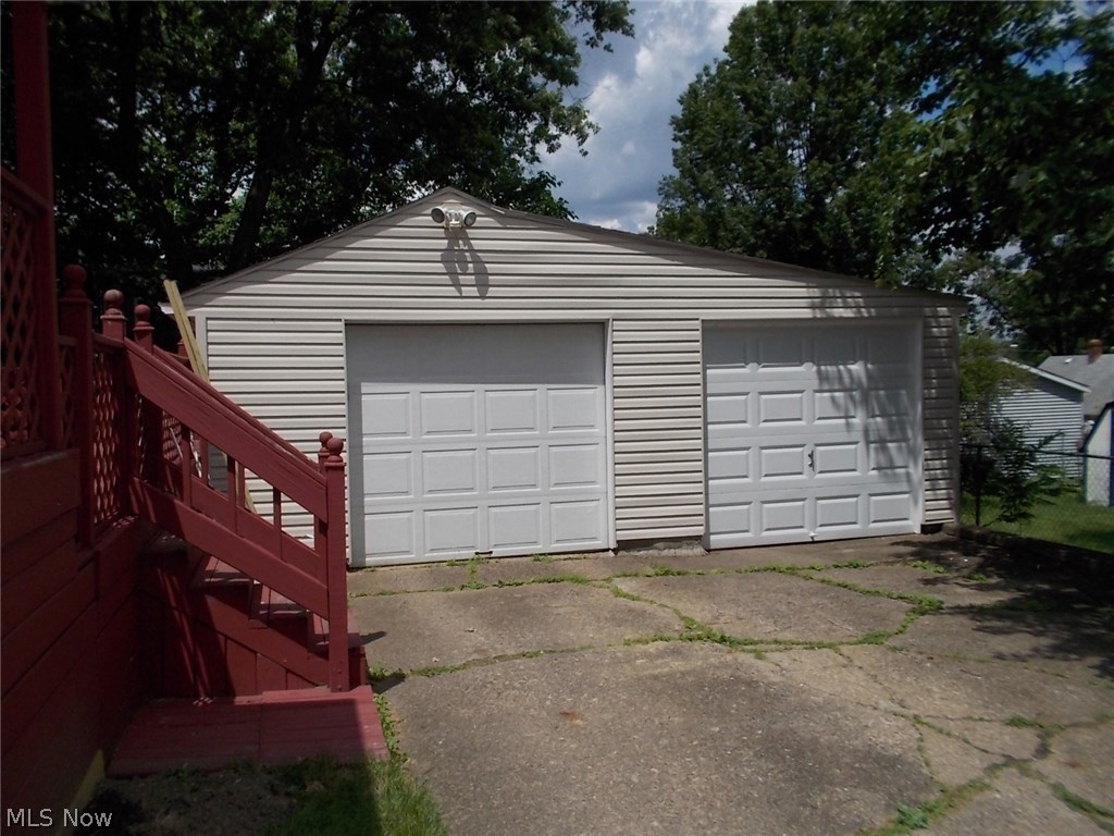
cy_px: 418
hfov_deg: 61.7
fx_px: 933
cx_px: 557
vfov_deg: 48.2
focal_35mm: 29
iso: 80
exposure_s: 1/1600
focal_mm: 4.1
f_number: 3.3
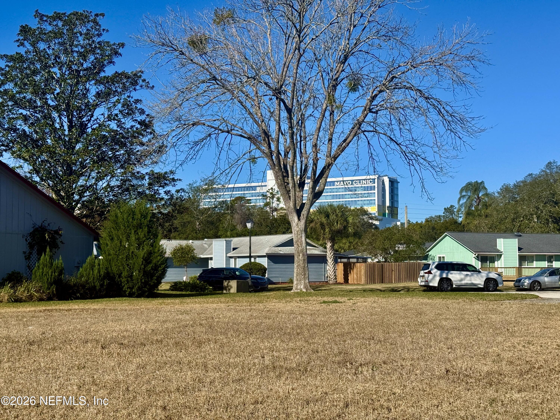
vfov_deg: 30.3
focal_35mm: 48
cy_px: 210
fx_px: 777
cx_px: 280
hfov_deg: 39.7
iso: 64
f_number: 1.78
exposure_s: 1/6024
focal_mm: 6.76
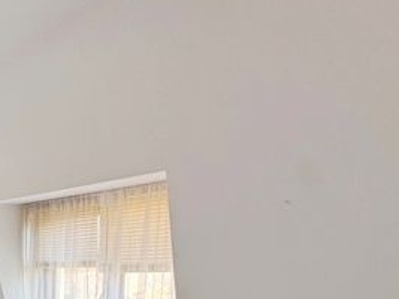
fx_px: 426
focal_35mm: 37
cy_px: 354
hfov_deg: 43.2
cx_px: 2
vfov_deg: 32.3
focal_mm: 2.22
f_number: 2.2
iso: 40
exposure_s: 1/178
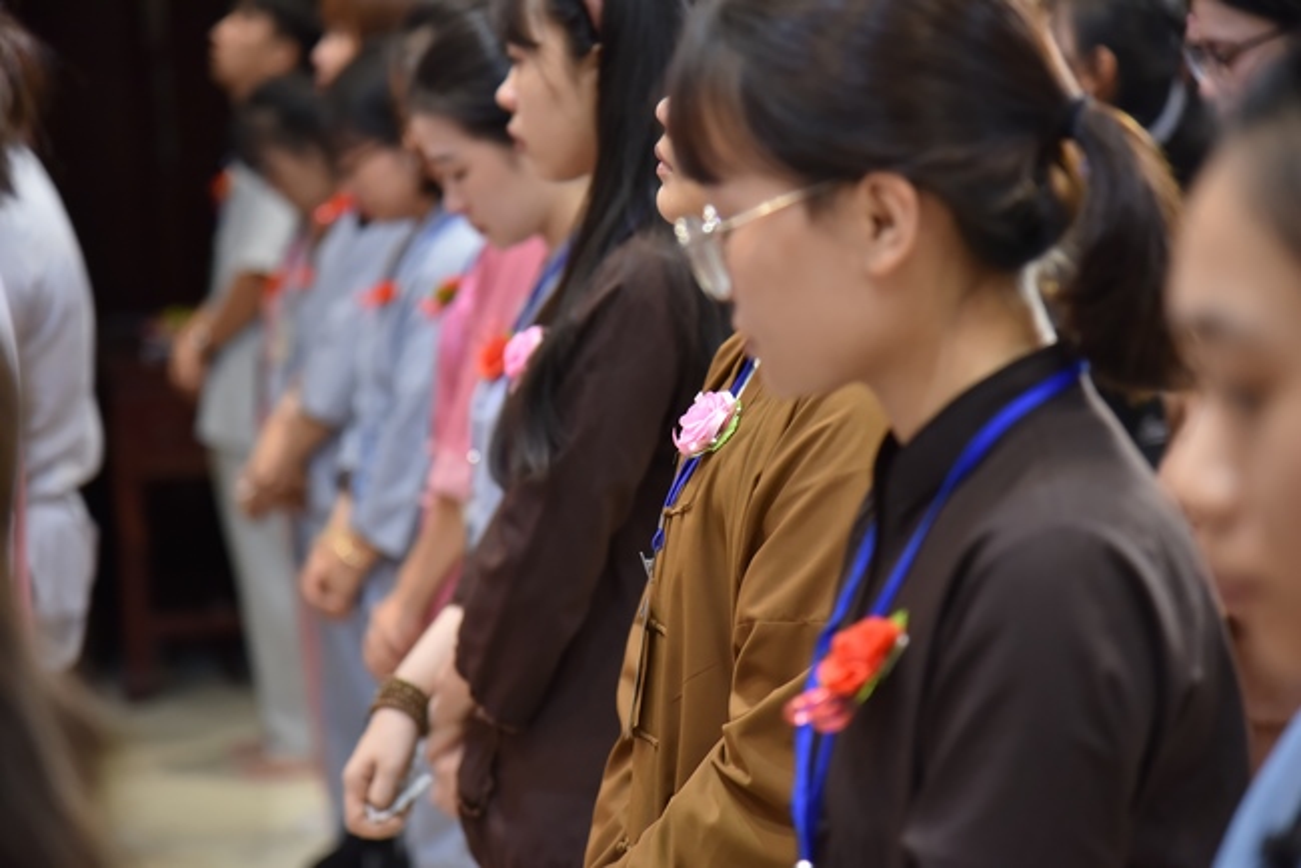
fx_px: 4338
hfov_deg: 17.1
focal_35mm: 120
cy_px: 434
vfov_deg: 11.4
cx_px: 650
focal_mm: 120
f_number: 4
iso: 1250
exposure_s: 1/60
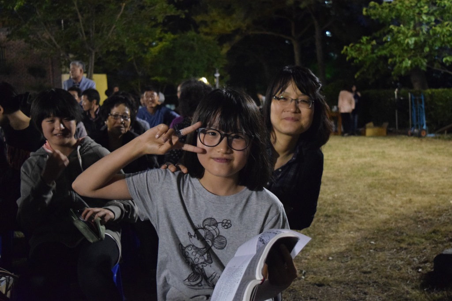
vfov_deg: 33.0
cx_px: 226
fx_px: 509
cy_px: 150
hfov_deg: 47.9
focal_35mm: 40
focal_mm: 27
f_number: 4
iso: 6400
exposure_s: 1/50
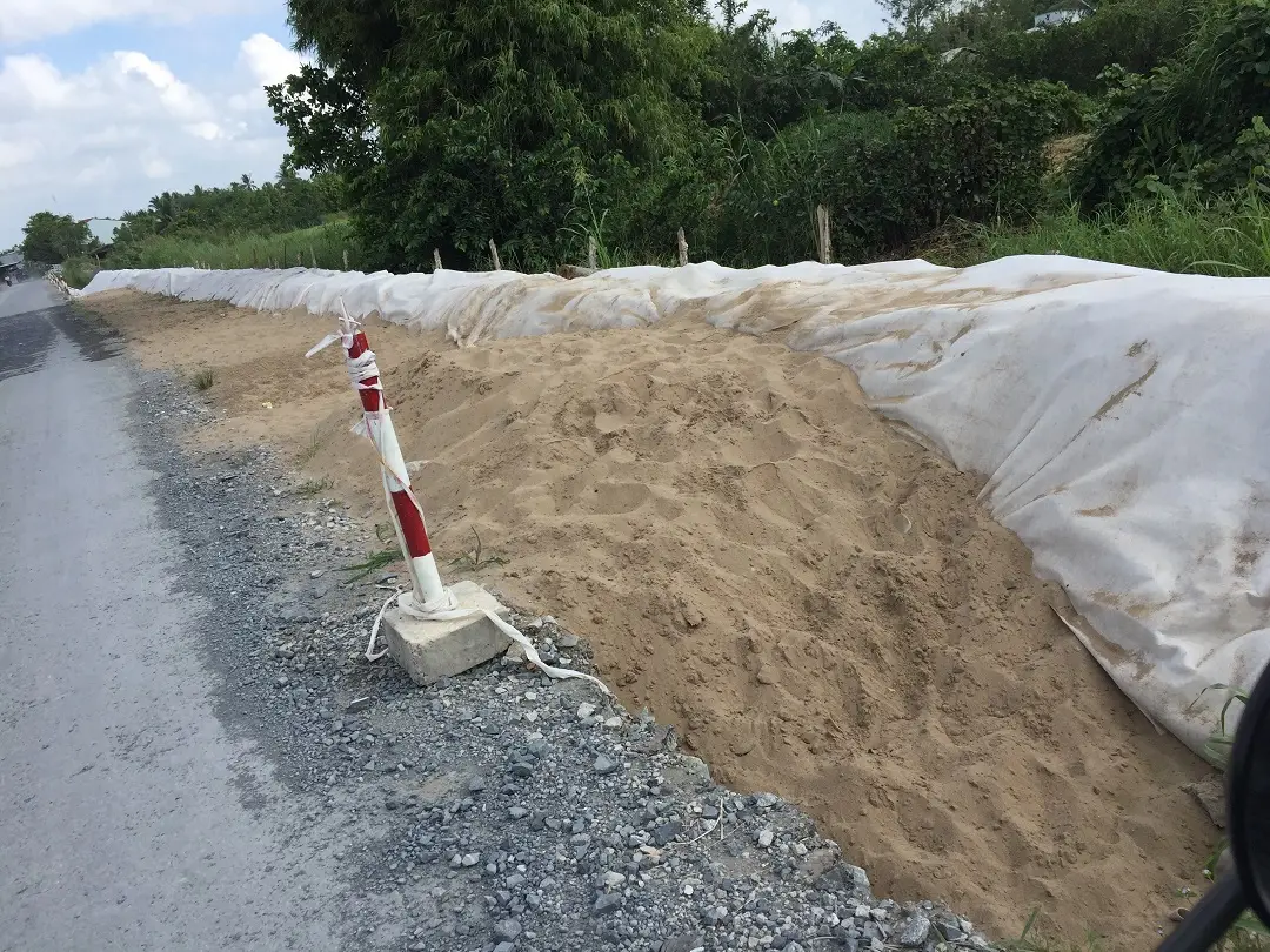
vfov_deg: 48.2
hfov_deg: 61.7
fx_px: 1064
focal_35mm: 29
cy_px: 476
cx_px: 635
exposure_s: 1/1464
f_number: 2.2
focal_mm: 4.15
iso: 32
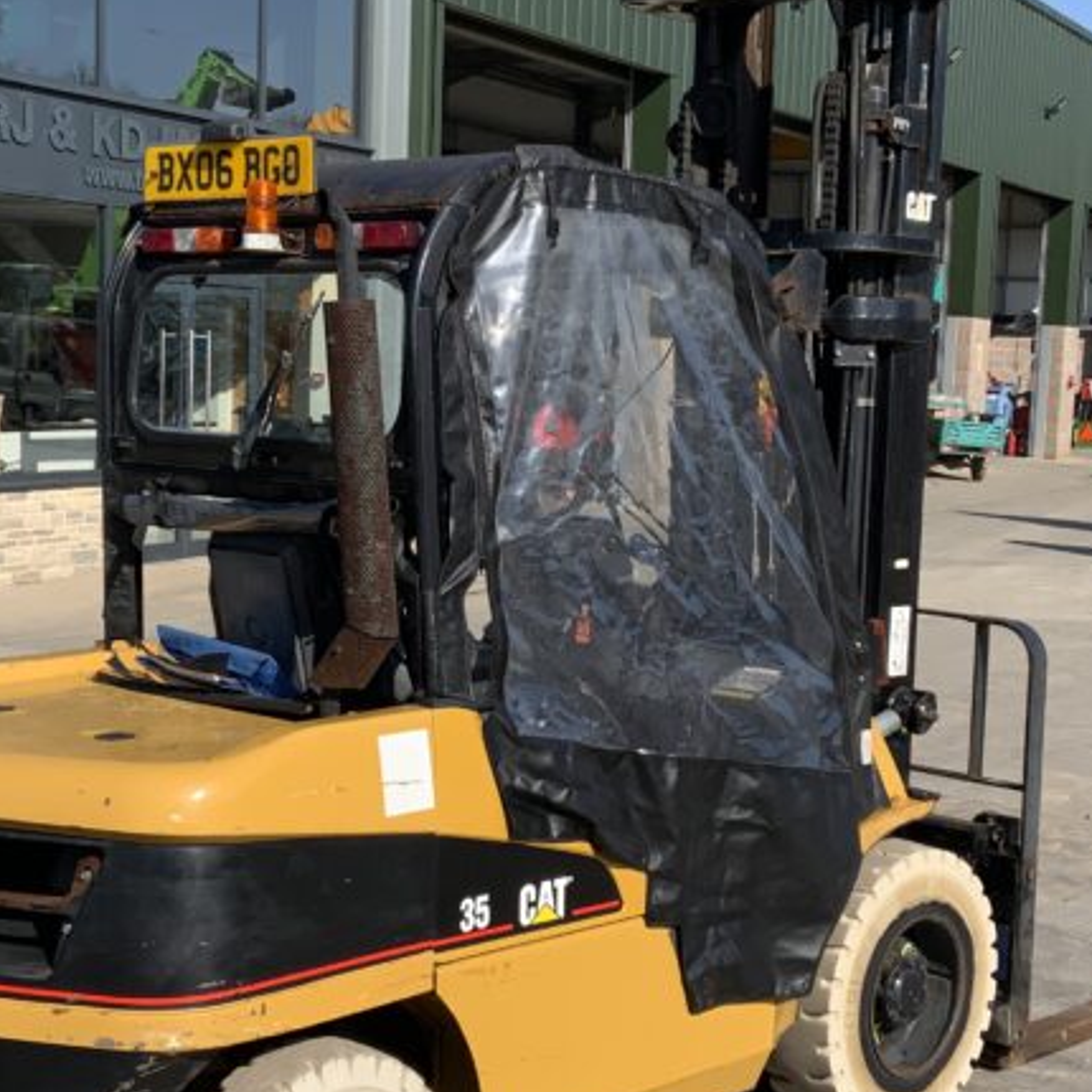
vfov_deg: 28.1
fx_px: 2177
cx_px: 561
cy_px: 594
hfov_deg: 28.2
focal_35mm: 61
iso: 16
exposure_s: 1/1984
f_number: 1.8
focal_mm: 3
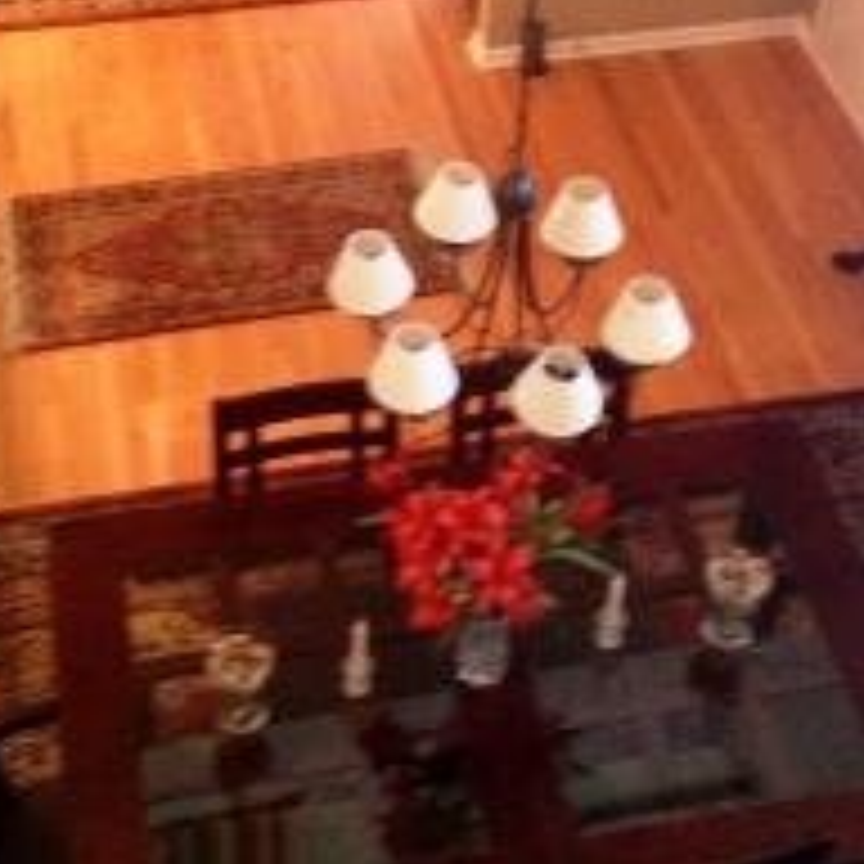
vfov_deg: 23.5
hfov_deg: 24.0
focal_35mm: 72
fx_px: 2033
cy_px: 117
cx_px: 436
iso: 400
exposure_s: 1/20
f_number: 2.4
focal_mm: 4.28
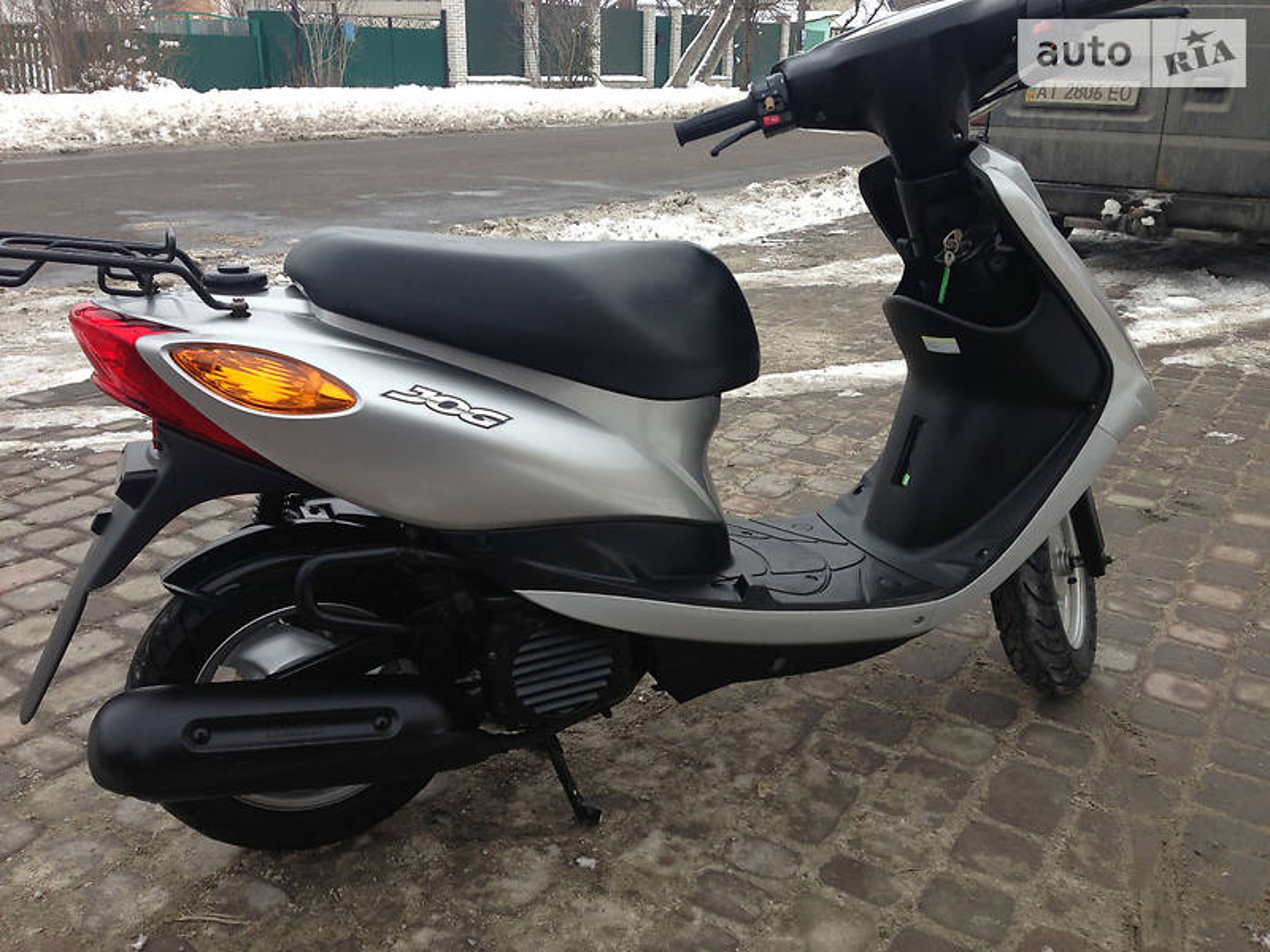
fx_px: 1211
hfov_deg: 55.4
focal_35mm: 33
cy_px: 476
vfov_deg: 42.9
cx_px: 635
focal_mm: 4.1
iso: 50
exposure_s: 1/361
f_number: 2.4
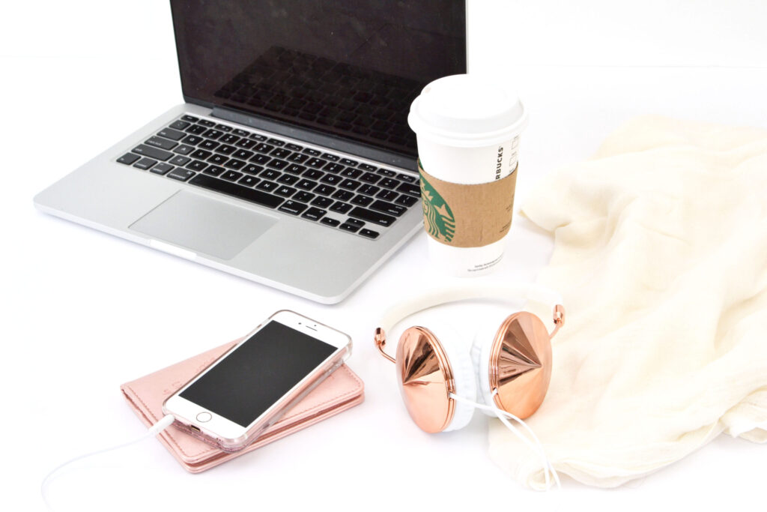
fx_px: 1438
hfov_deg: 29.9
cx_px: 384
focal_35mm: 68
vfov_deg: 20.2
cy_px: 256
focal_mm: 45
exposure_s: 1/25
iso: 400
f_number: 9
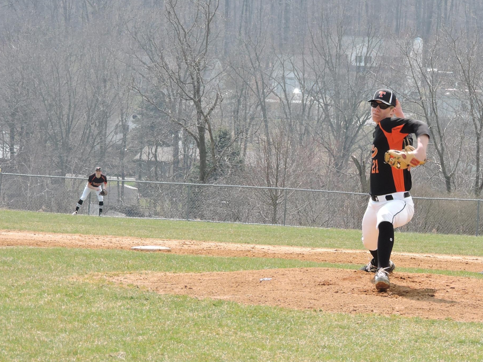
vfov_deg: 5.5
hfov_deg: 7.3
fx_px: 3781
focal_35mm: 271
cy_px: 207
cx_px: 351
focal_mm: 33
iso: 160
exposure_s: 1/500
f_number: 4.6
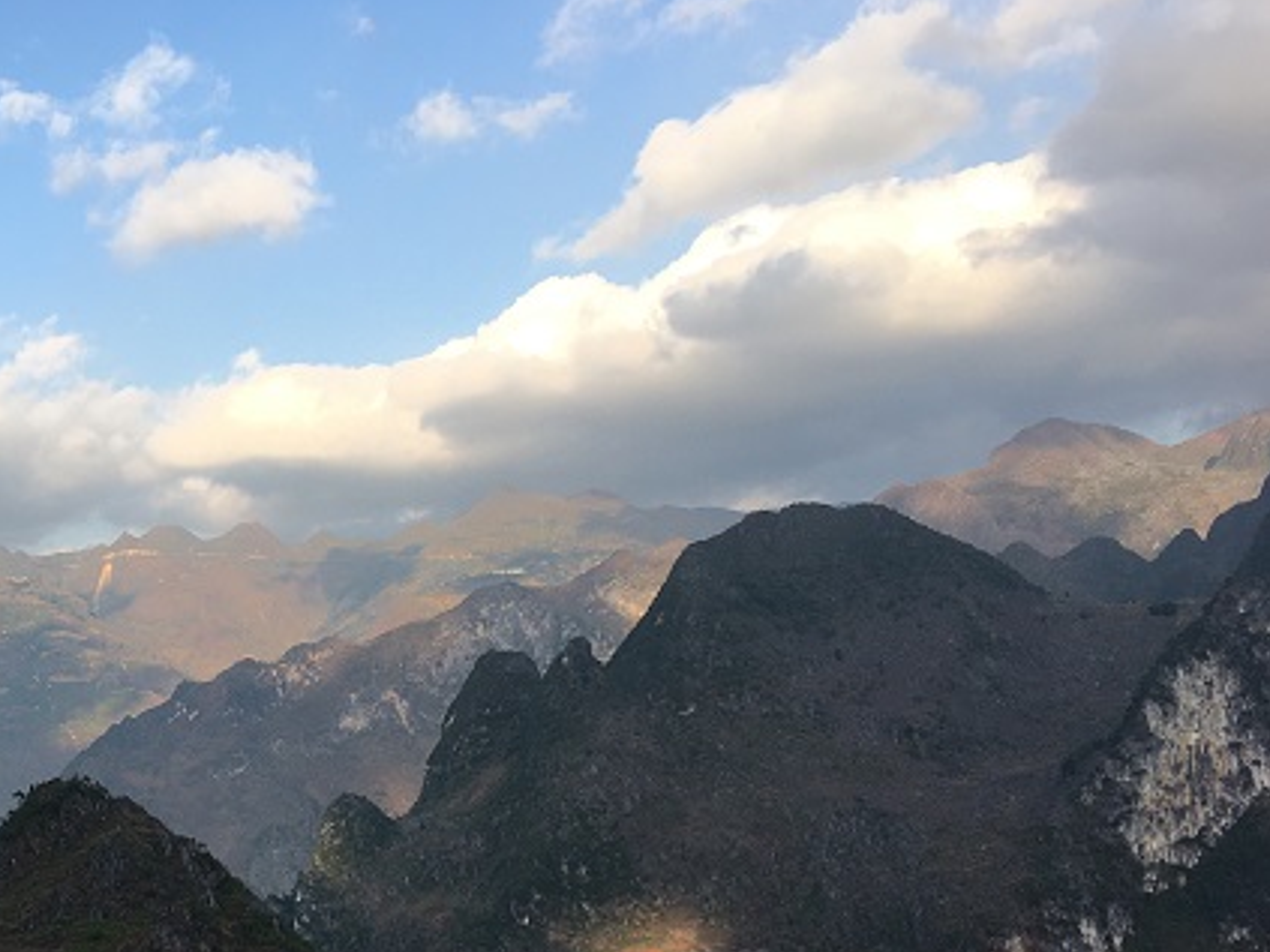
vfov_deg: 29.6
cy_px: 758
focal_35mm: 48
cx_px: 225
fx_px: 1761
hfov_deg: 38.0
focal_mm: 4.15
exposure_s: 1/574
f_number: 2.2
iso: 25
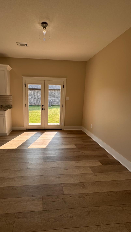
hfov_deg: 66.2
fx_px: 99
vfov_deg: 99.3
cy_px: 111
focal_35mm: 16
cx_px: 50
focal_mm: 2.22
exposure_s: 1/285
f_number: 2.2
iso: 40
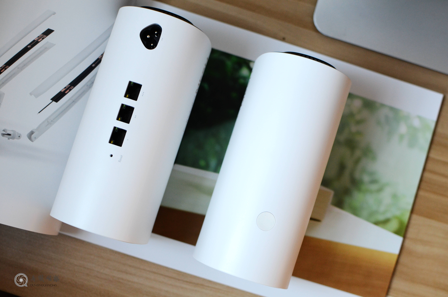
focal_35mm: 52
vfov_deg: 25.6
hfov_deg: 37.9
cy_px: 148
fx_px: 652
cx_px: 224
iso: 800
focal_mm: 35
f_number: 3.5
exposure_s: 1/100
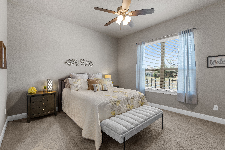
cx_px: 112
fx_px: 100
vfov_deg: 73.7
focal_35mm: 16
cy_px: 75
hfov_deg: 96.7
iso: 320
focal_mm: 16
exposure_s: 1/4
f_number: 7.1
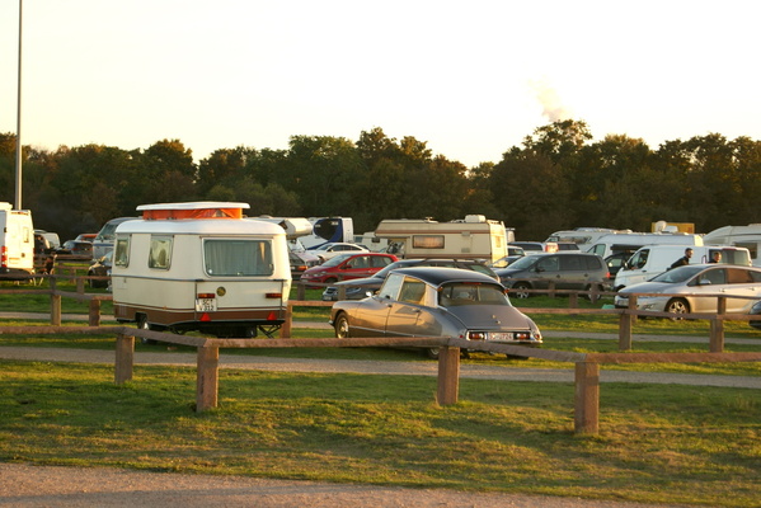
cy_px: 254
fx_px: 1745
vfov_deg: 16.6
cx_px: 380
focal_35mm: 82
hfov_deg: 24.6
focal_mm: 55
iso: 100
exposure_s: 1/100
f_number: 5.6
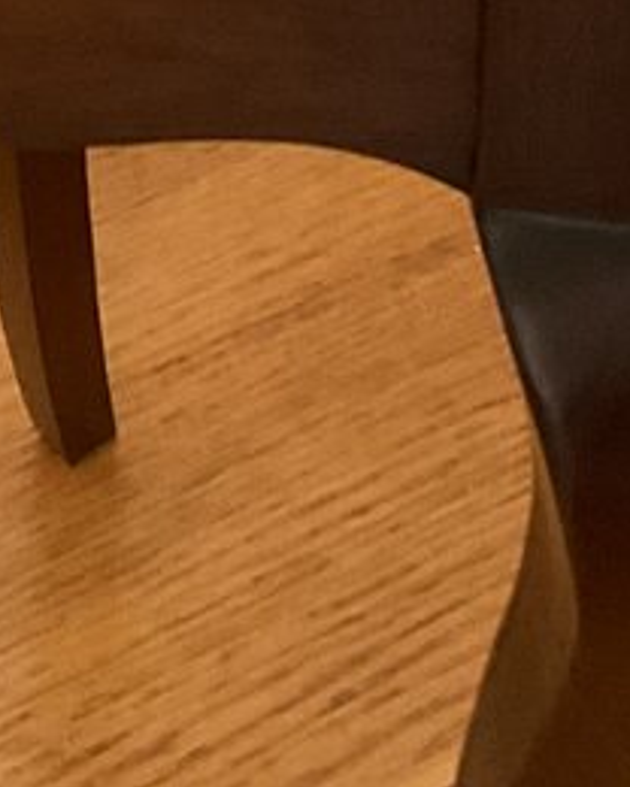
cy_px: -301
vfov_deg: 11.3
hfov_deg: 9.3
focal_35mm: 165
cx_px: -23
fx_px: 3846
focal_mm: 3
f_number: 1.8
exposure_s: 1/60
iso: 200
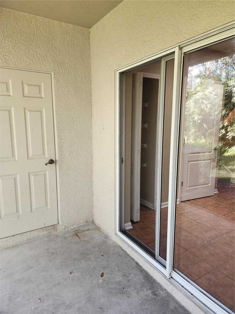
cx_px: 118
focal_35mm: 23
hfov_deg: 58.9
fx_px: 208
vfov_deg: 73.9
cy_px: 157
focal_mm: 6.4
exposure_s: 1/120
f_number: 1.8
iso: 200
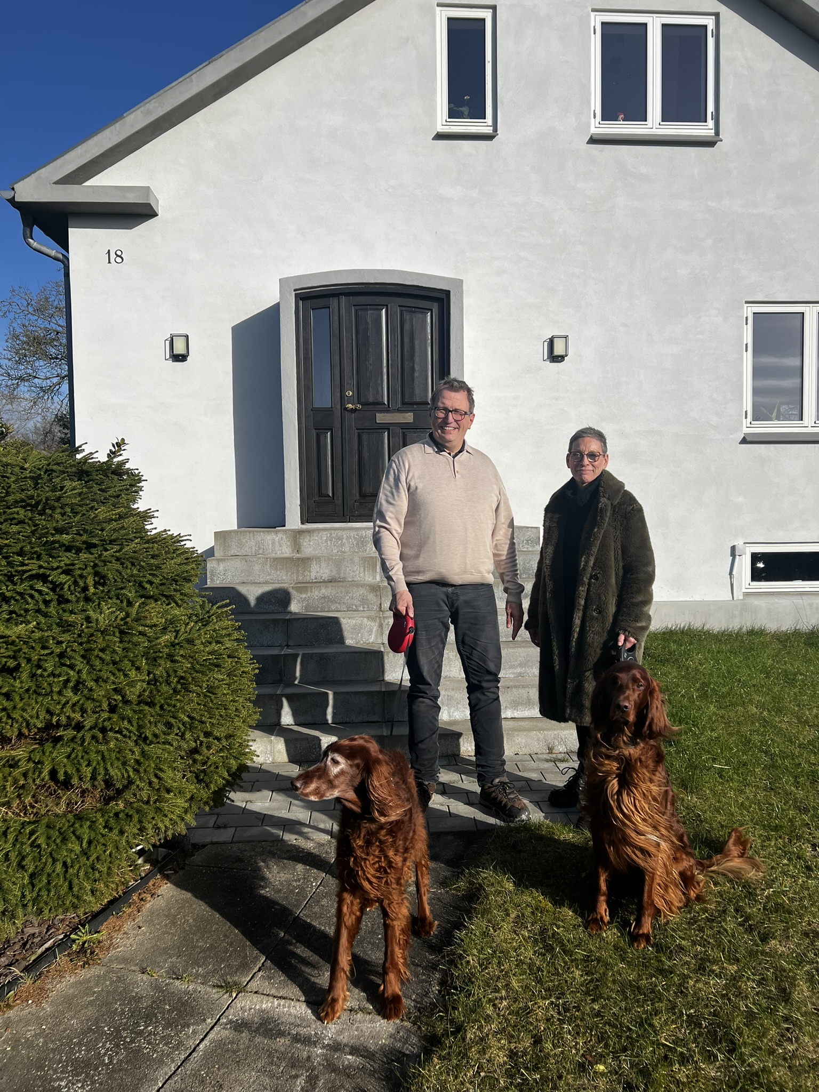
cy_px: 546
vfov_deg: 67.3
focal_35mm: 26
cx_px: 410
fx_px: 820
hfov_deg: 53.1
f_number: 1.5
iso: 50
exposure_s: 1/7463
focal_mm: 5.7
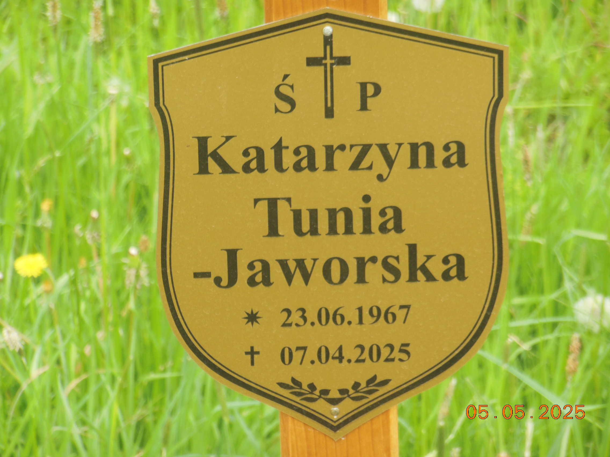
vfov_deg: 6.8
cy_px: 228
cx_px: 305
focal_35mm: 219
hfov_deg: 9.0
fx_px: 3859
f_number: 5.7
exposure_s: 1/125
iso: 125
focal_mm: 39.1
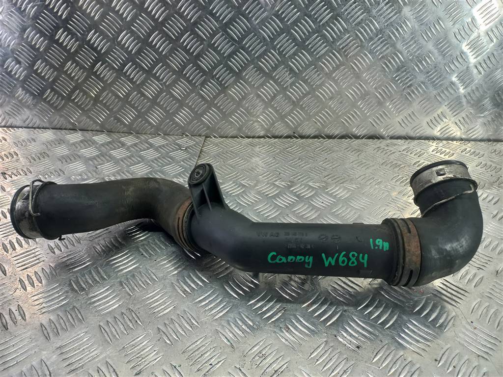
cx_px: 252
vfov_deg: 54.9
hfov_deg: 69.4
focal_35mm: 25
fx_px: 363
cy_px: 188
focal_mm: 4.6
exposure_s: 1/50
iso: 64
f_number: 1.8
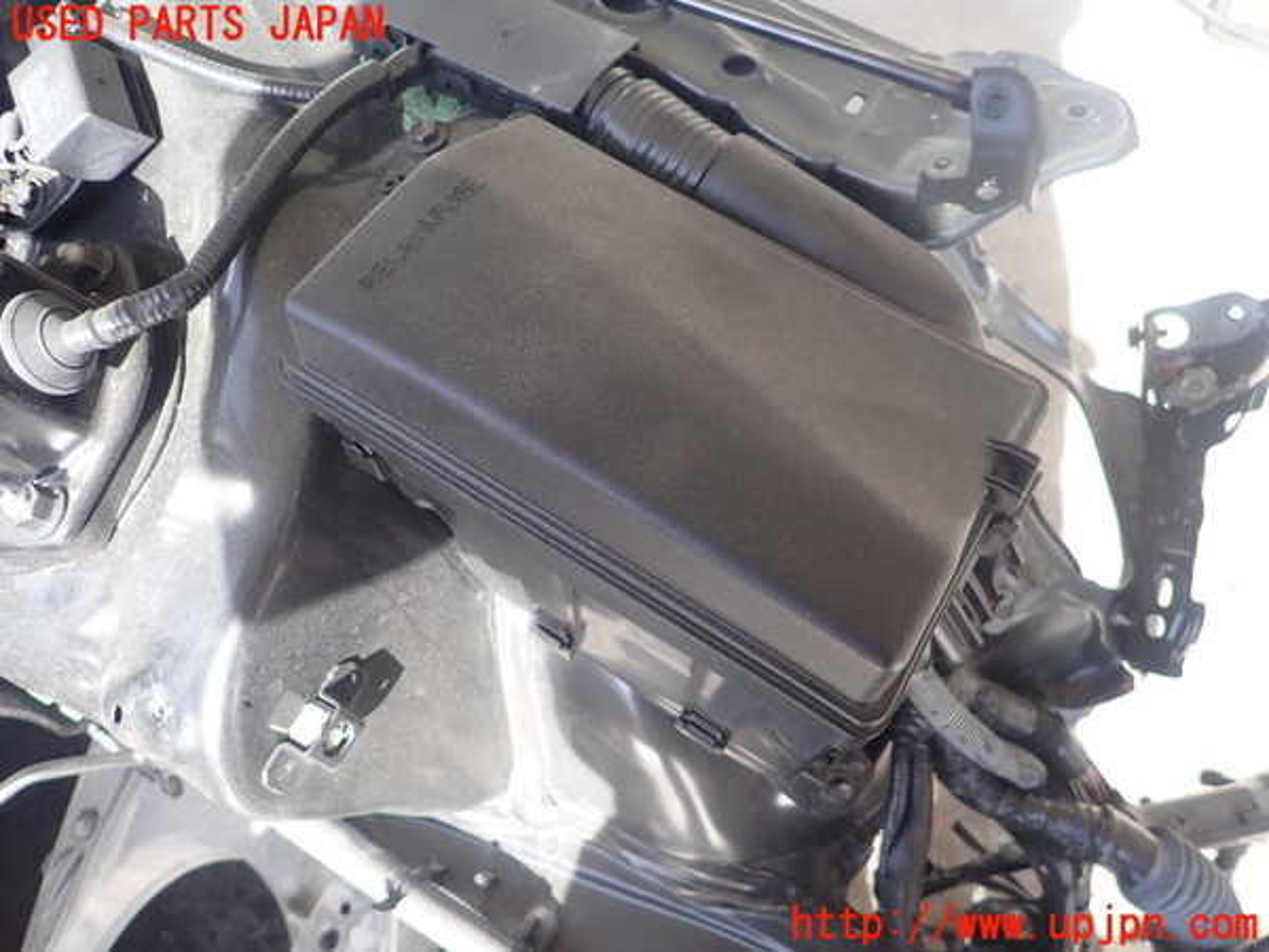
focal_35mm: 25
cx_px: 634
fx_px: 916
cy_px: 476
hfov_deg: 69.4
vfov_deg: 54.9
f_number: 2
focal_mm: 4.5
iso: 200
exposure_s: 1/60
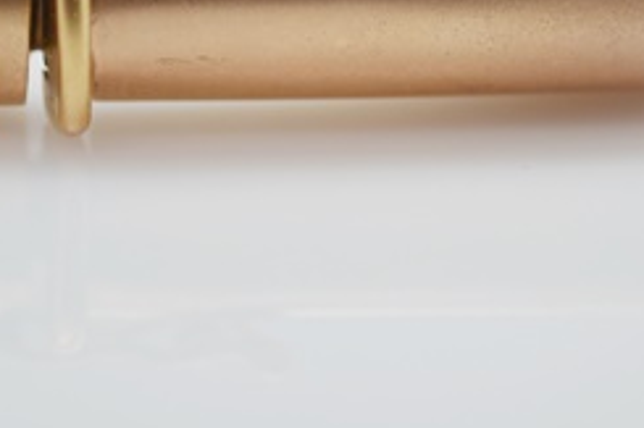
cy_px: -92
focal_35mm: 202
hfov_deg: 10.2
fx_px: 3615
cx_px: 315
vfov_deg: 6.7
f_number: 5.6
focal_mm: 55
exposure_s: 1/125
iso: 250
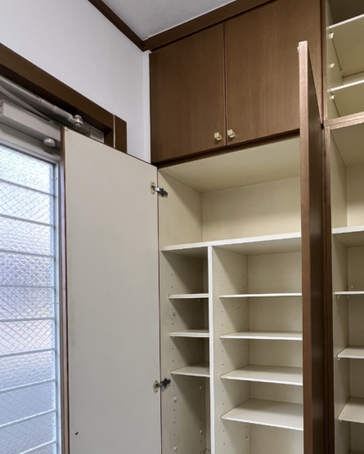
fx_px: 296
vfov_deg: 72.9
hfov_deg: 59.5
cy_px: 301
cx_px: 276
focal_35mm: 22
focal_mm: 1.57
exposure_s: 1/99
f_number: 1.8
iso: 160
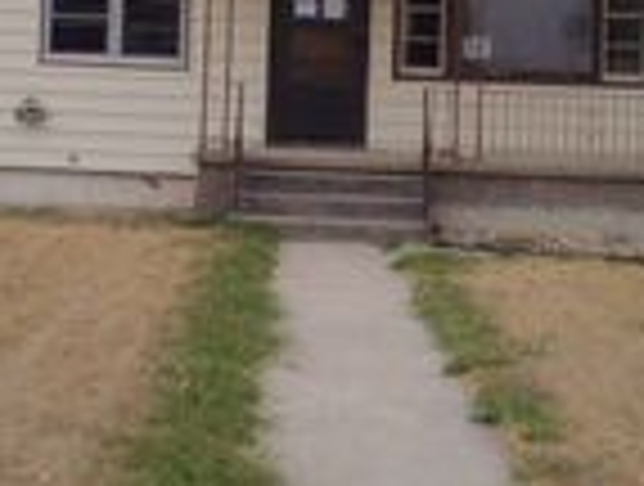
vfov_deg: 16.6
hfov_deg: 22.4
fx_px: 1623
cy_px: -36
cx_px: 302
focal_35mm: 87
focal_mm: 6.3
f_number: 3.1
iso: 64
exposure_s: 1/640
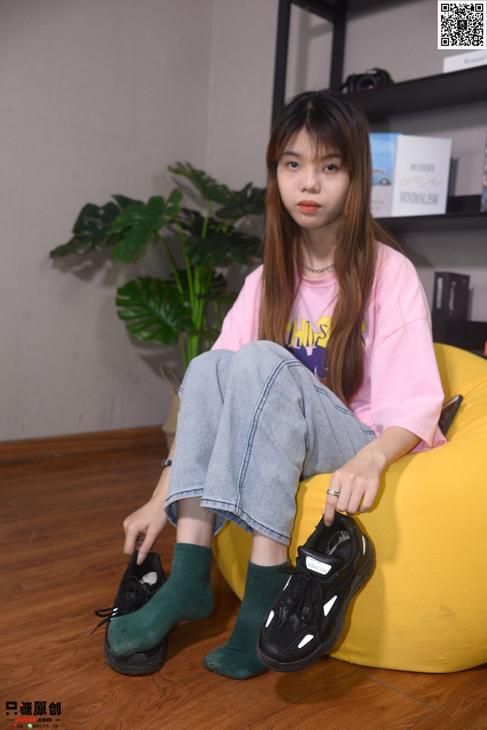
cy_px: 365
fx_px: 709
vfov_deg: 54.4
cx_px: 244
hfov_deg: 37.9
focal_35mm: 35
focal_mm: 35
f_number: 5
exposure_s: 1/100
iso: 500
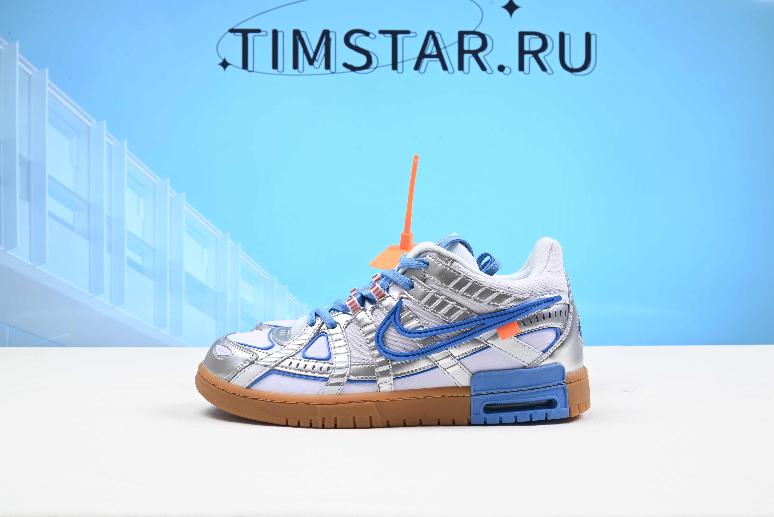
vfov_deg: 36.0
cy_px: 258
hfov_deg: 51.9
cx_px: 387
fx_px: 796
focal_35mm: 37
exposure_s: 1/2
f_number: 16
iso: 100
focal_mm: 37
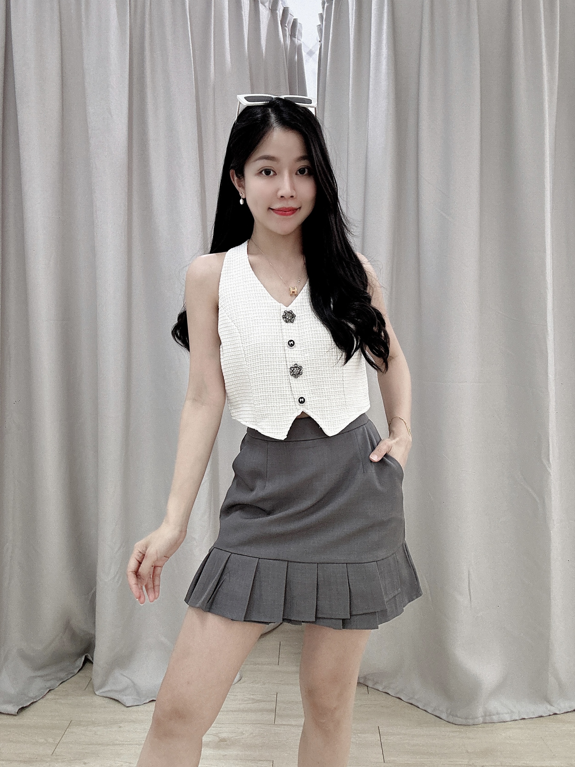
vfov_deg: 73.9
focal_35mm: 23
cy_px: 384
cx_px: 288
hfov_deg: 58.9
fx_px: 509
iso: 100
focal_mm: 2.69
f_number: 1.9
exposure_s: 1/50
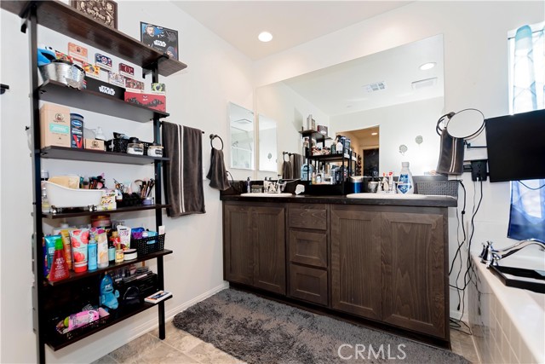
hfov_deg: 100.4
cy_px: 182
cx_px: 272
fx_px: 227
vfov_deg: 77.4
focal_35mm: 15
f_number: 5
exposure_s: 1/60
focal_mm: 10
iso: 200
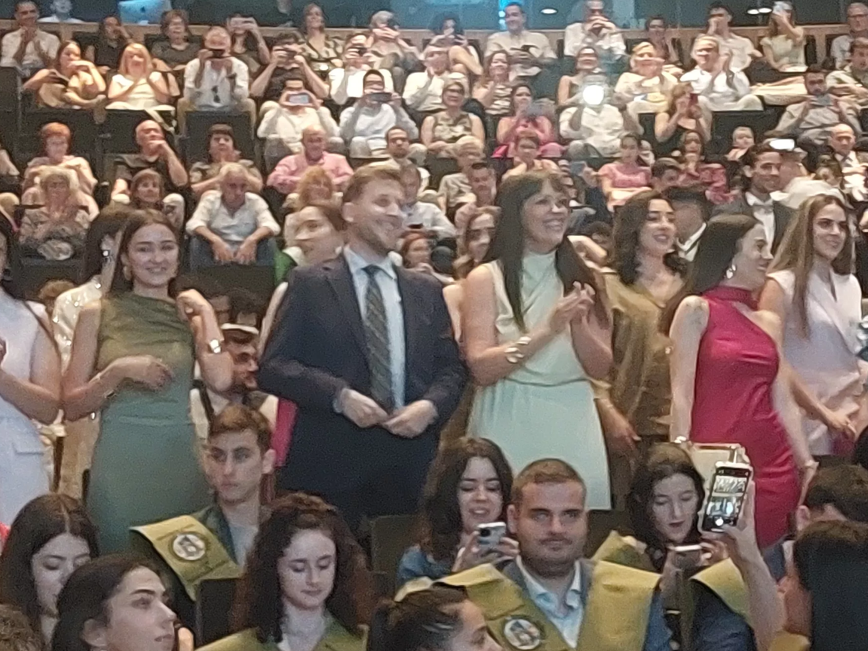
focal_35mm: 66
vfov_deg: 22.3
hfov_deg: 29.4
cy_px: 312
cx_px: 481
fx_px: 1655
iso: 800
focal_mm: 5.23
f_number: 1.8
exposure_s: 1/14.3
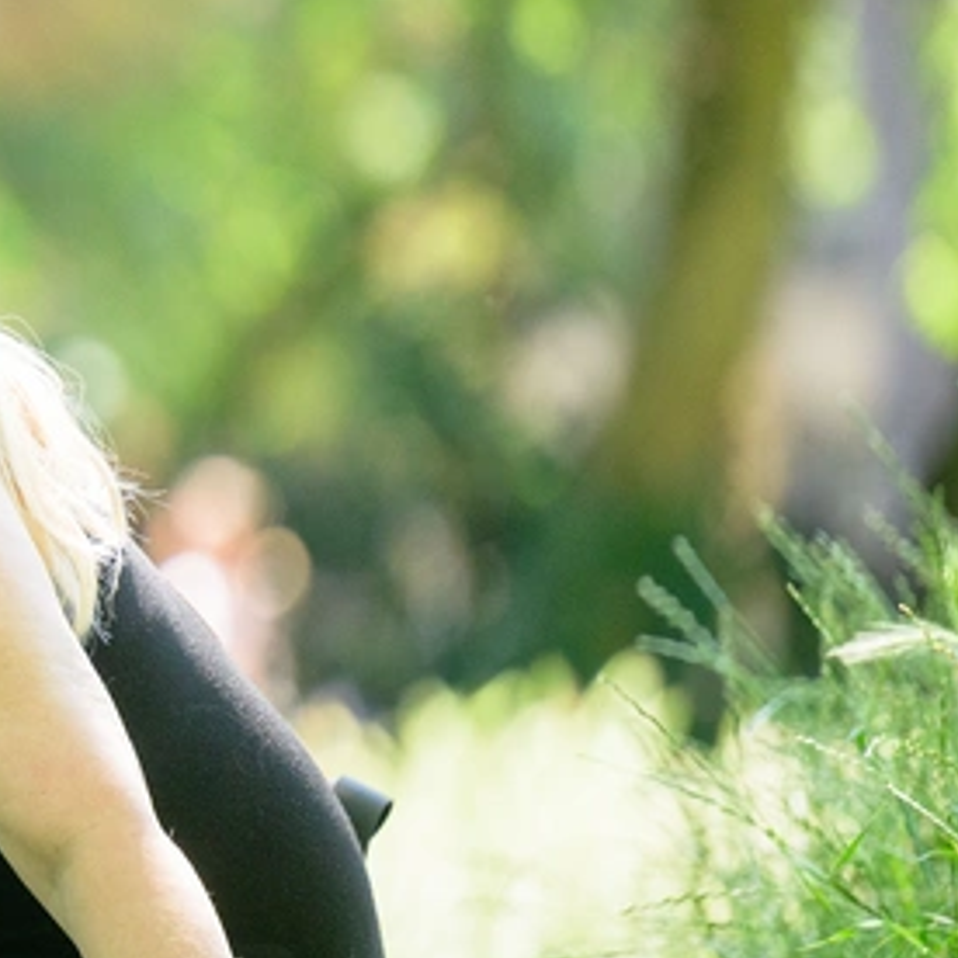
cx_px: -786
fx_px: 18786
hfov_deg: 2.9
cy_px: 330
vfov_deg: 2.9
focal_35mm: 600
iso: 1000
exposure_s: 1/1250
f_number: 2.8
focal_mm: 175
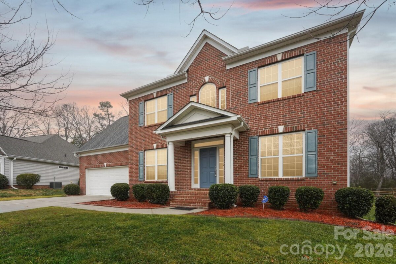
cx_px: 198
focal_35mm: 16
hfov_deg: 95.0
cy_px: 132
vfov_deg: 72.1
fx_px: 181
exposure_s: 1/100
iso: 400
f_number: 8
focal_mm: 16.5
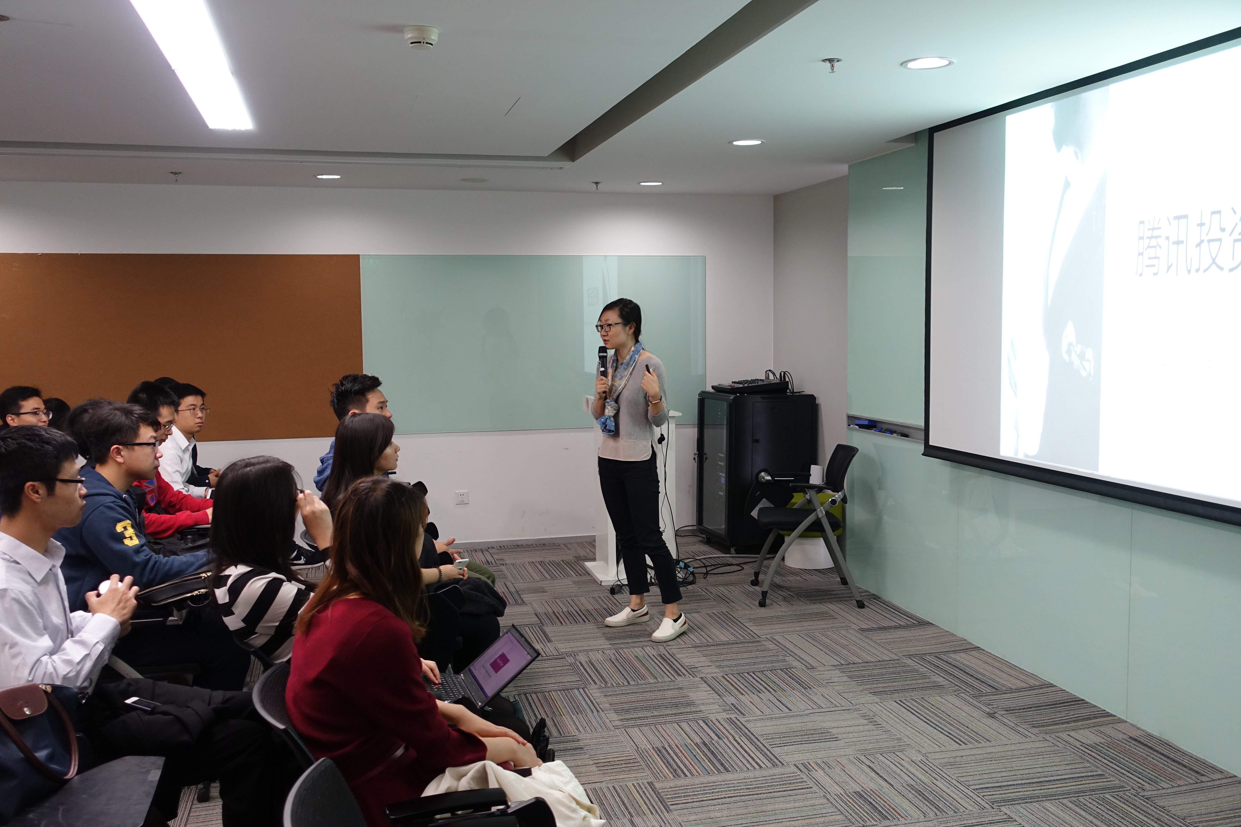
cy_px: 414
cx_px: 620
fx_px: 1103
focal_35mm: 32
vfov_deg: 41.1
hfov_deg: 58.7
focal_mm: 11.56
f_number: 2.5
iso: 500
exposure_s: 1/40
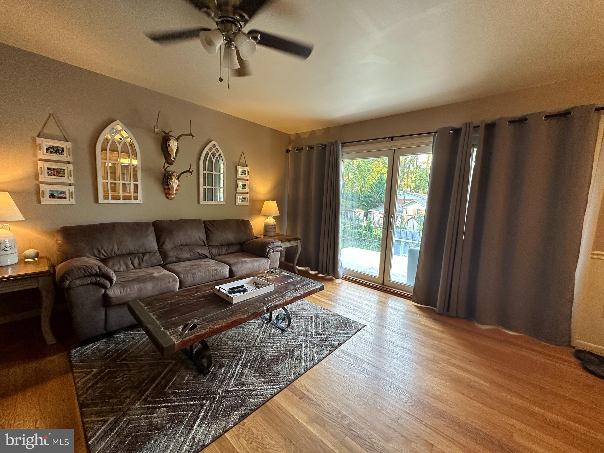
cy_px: 226
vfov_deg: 85.7
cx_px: 302
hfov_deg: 102.1
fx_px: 244
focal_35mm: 14
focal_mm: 2.22
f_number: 2.2
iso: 250
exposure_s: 1/120
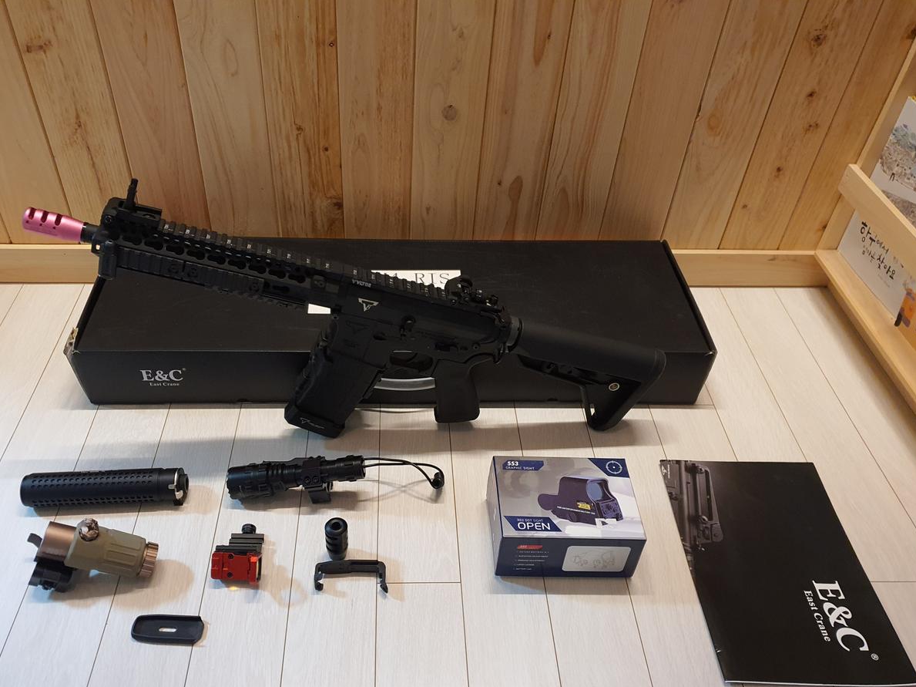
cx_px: 431
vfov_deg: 49.7
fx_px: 741
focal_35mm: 28
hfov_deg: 63.4
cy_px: 368
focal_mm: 4.3
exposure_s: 1/40
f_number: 1.5
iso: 320
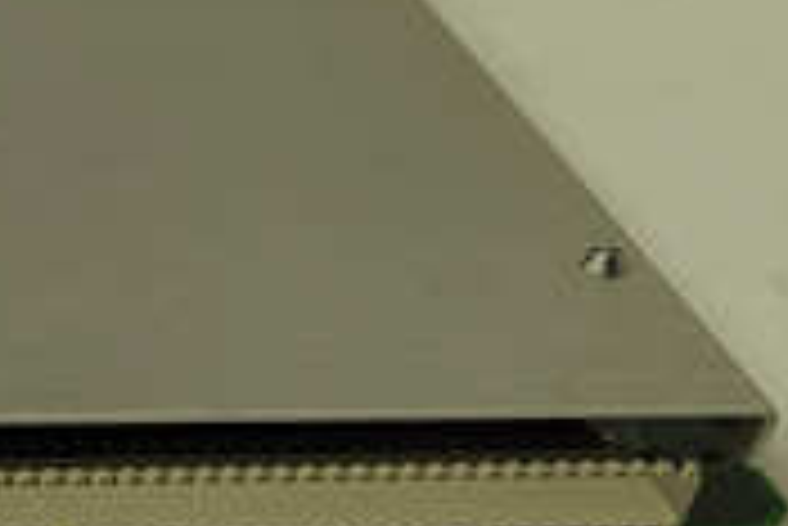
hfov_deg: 20.9
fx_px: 1796
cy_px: 409
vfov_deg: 16.6
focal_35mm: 82
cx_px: -405
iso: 1906
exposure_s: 1/100
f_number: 1.9
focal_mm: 5.52
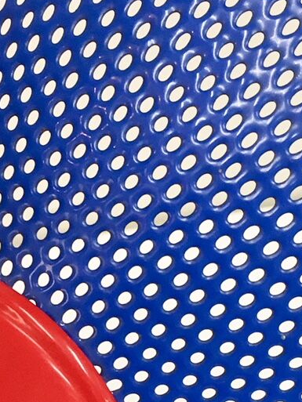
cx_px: 53
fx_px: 1326
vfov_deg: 16.8
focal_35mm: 114
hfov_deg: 12.9
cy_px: 433
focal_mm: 4.15
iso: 80
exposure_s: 1/33
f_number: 2.2
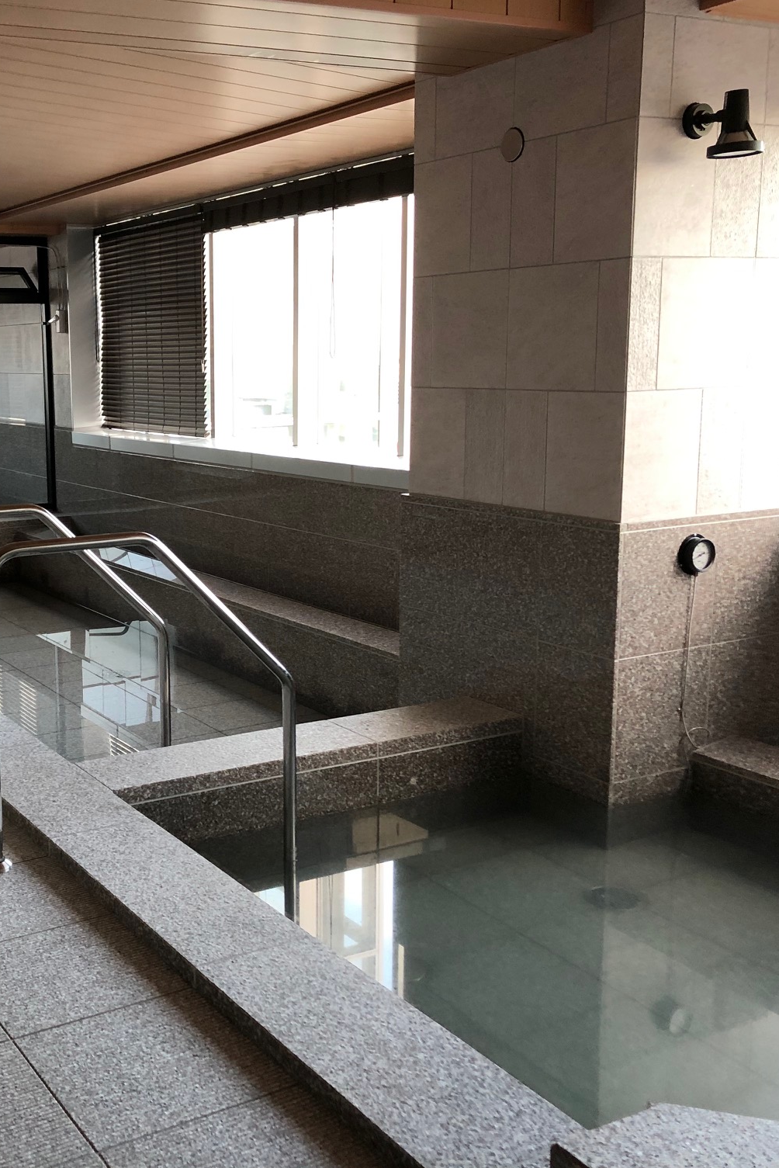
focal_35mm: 39
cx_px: 151
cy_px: 585
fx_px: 1265
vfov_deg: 49.5
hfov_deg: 33.2
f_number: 1.8
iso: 40
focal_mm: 3.99
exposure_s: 1/17
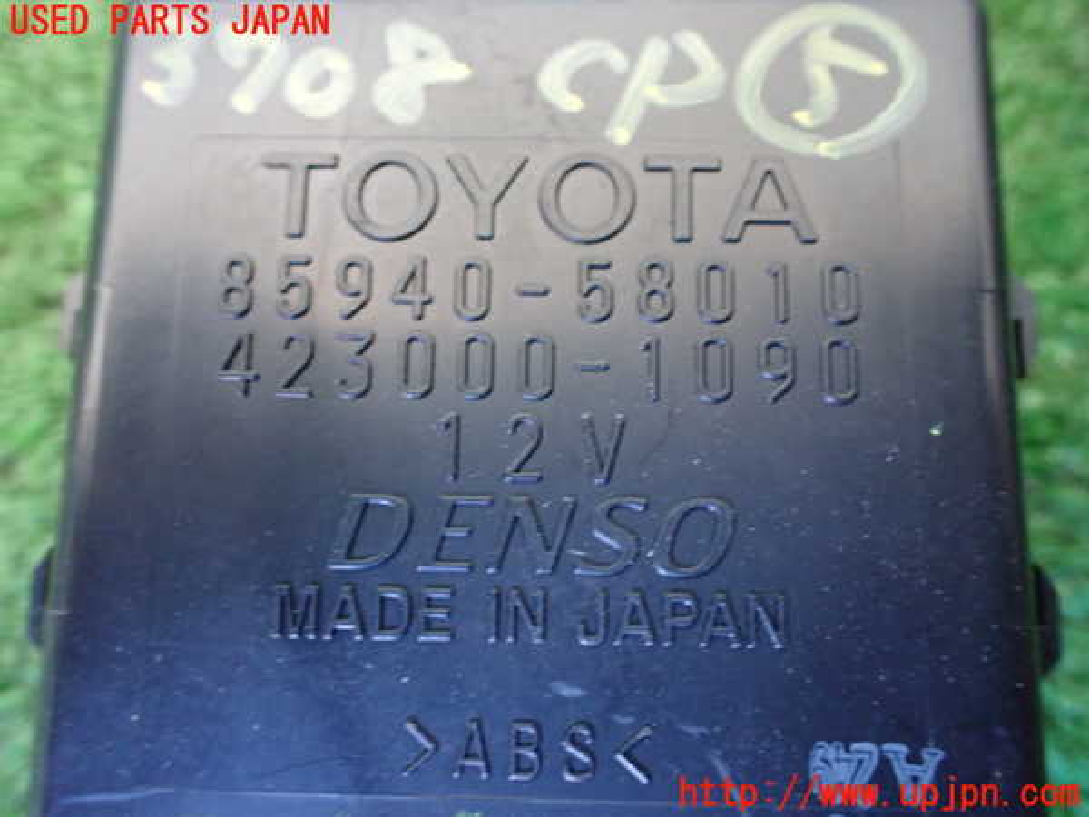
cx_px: 544
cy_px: 408
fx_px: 944
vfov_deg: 46.8
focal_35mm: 30
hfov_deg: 60.0
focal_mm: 5.4
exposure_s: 1/30
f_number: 2.3
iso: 1000
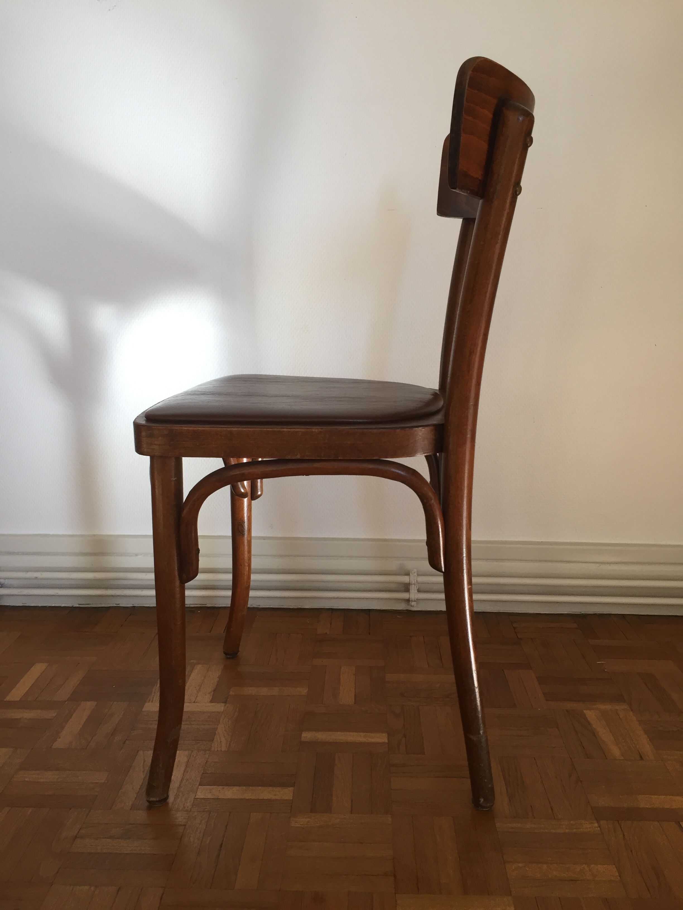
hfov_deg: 48.2
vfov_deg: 61.7
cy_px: 455
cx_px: 342
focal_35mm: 29
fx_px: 763
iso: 32
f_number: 2.2
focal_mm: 4.15
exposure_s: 1/33
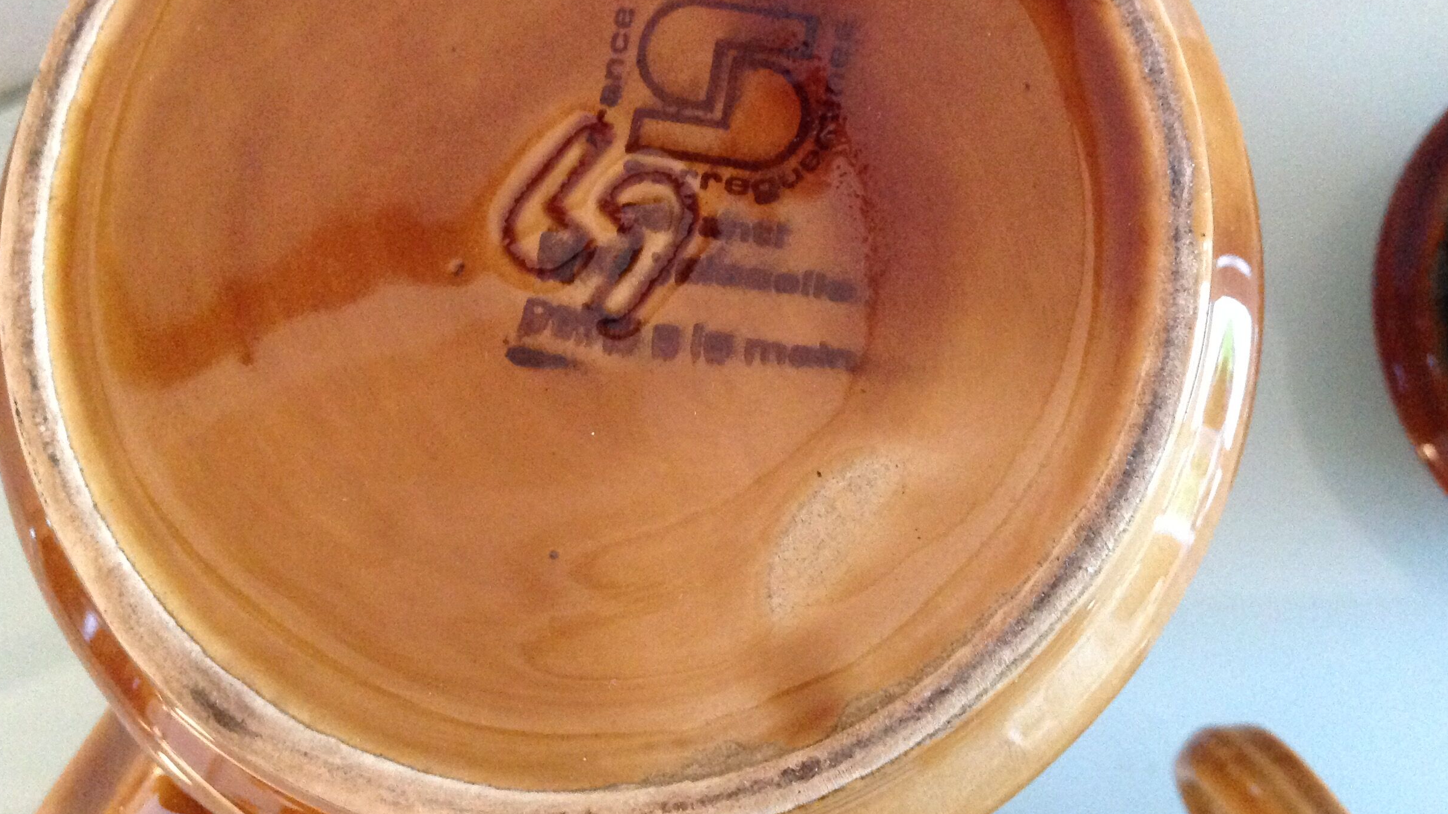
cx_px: 735
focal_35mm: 41
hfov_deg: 49.4
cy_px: 361
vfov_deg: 29.0
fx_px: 1574
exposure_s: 1/17
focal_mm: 4.28
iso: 640
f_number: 2.4
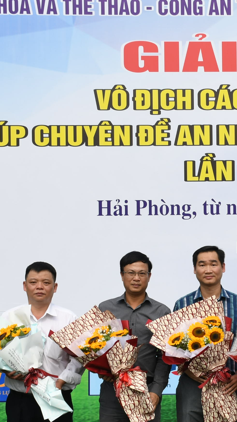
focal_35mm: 143
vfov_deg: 15.0
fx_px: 1598
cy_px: 319
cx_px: 307
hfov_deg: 8.4
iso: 125
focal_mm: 38
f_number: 11
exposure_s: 1/200
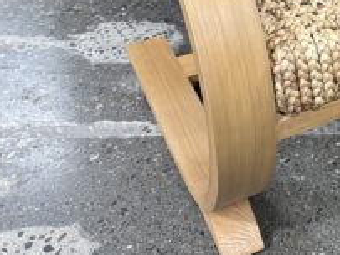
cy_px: -29
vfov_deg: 21.6
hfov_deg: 28.0
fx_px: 628
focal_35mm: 64
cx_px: 360
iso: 250
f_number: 1.6
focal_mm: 5.96
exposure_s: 1/60
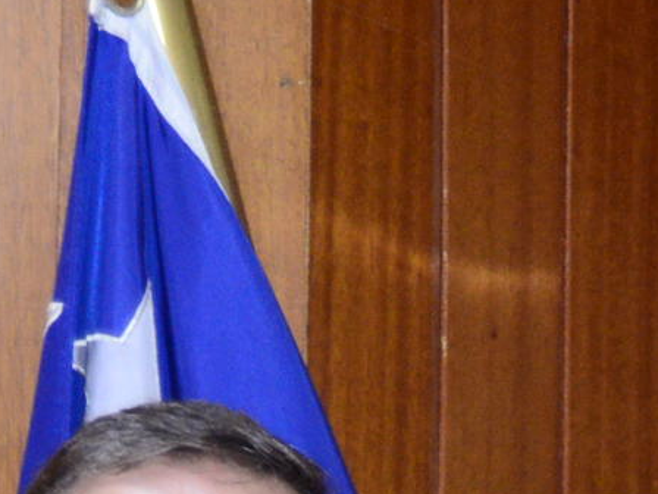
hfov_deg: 6.1
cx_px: 698
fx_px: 6140
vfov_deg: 4.4
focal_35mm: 323
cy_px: 1472
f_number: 4.8
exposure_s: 1/125
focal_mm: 50
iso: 2500
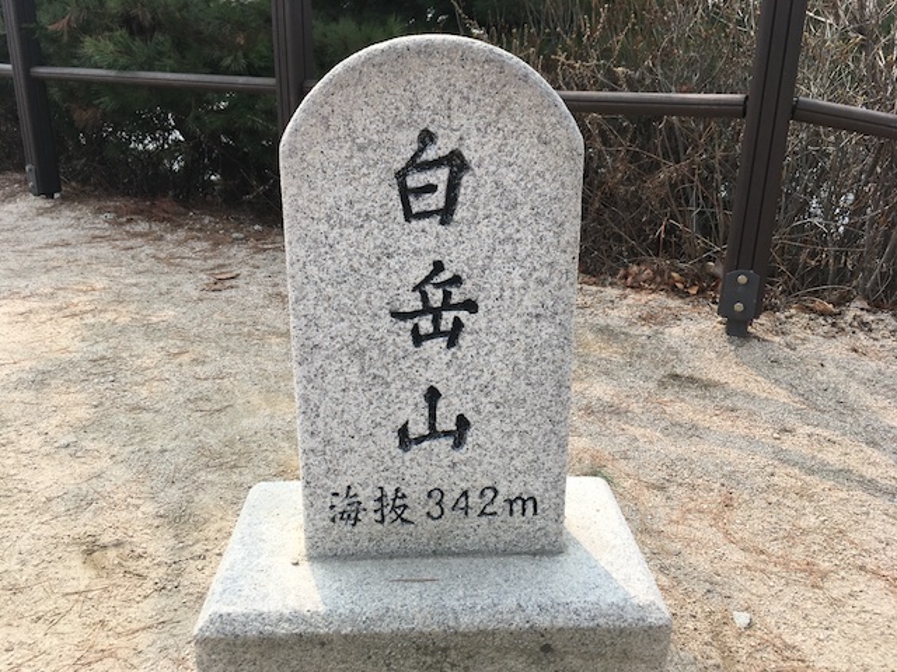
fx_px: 751
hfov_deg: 61.7
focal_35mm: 29
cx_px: 448
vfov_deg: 48.2
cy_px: 336
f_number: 2.2
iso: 25
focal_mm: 4.15
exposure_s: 1/1166
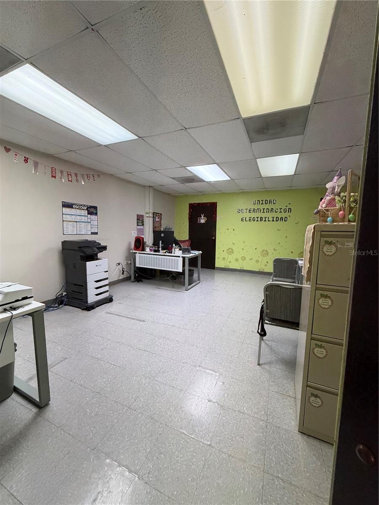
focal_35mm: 14
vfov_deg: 102.1
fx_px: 204
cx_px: 190
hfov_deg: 85.7
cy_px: 252
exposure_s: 1/120
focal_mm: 2.22
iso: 250
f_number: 2.2
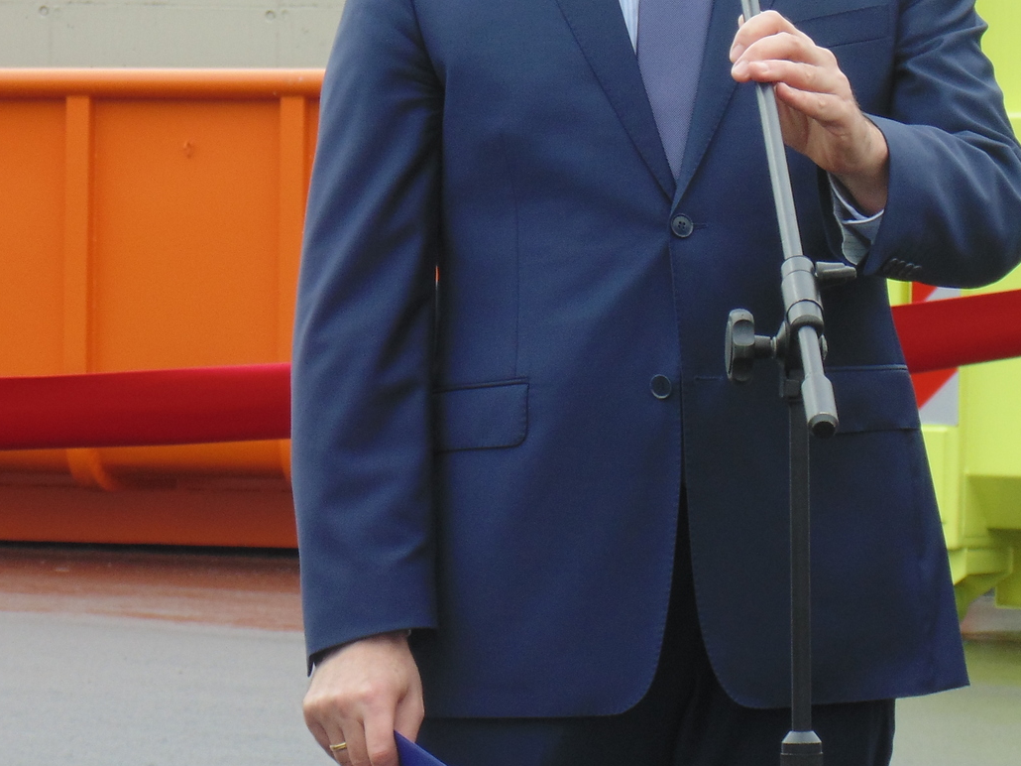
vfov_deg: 5.1
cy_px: 119
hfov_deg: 6.9
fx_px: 8522
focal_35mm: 289
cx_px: 574
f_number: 5.2
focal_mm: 27.8
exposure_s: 1/200
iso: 80
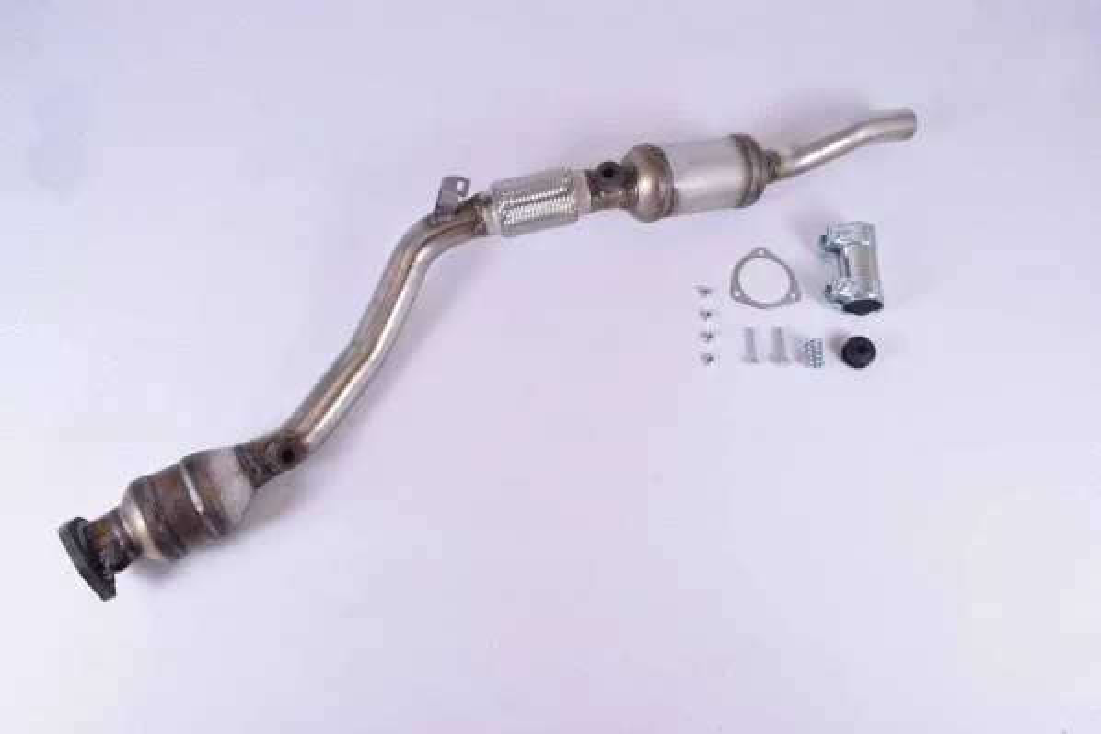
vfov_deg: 48.0
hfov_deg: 67.4
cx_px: 550
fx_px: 826
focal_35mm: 27
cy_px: 367
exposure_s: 1/60
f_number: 16
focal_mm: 18
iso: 400
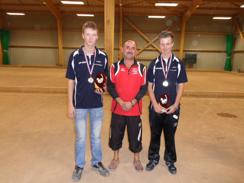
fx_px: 197
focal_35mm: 28
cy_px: 92
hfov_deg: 63.4
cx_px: 122
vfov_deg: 49.7
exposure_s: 1/30
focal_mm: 4.6
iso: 400
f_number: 3.4
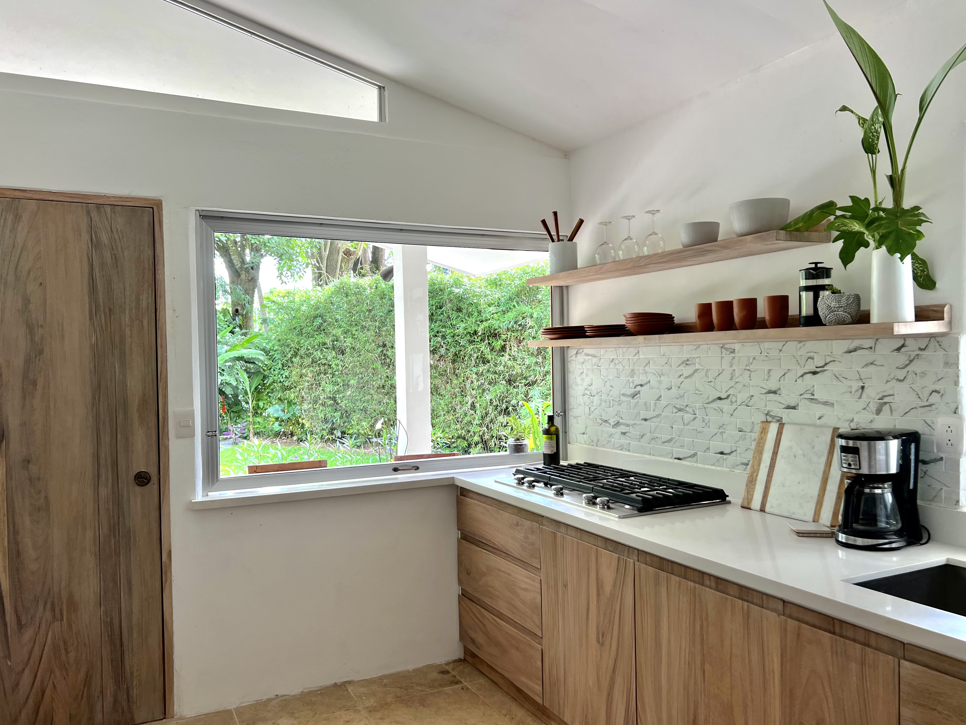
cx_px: 468
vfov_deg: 51.4
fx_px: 753
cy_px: 365
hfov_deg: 65.3
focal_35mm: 27
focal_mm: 5.7
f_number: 1.5
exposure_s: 1/121
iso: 50
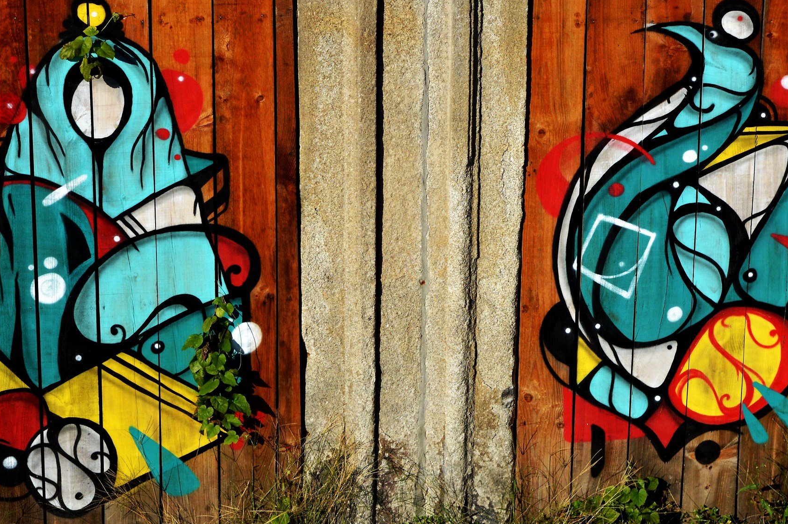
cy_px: 201
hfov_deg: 17.5
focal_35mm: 117
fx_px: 2553
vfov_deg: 11.7
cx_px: 403
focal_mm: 55
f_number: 5.6
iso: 400
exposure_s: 1/3200
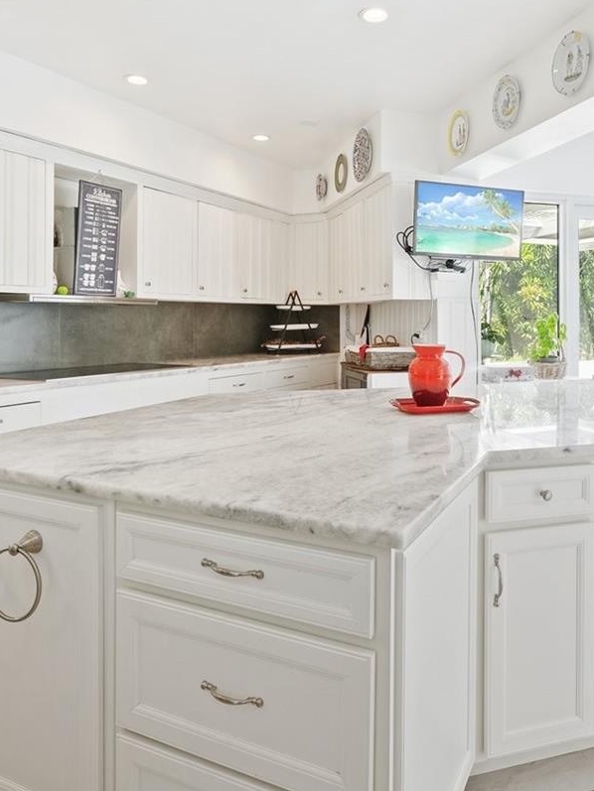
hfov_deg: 51.2
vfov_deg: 64.9
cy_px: 327
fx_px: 618
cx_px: 344
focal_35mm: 27
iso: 200
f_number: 8
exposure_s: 1/5
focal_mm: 14
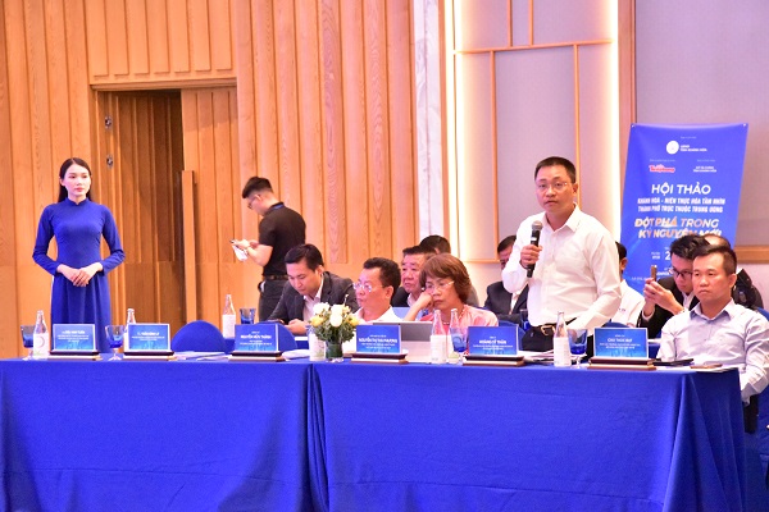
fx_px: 2563
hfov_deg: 17.1
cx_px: 384
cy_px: 256
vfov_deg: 11.4
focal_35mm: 120
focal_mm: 120
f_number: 9
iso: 12800
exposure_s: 1/30
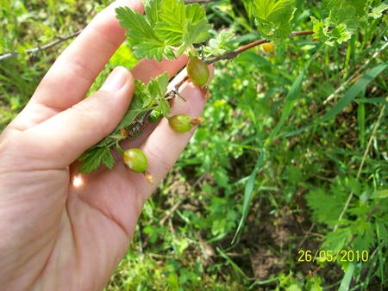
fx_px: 381
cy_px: 146
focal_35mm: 34
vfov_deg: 41.8
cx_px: 194
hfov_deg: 53.9
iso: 80
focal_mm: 5.7
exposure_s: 1/296
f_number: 2.8
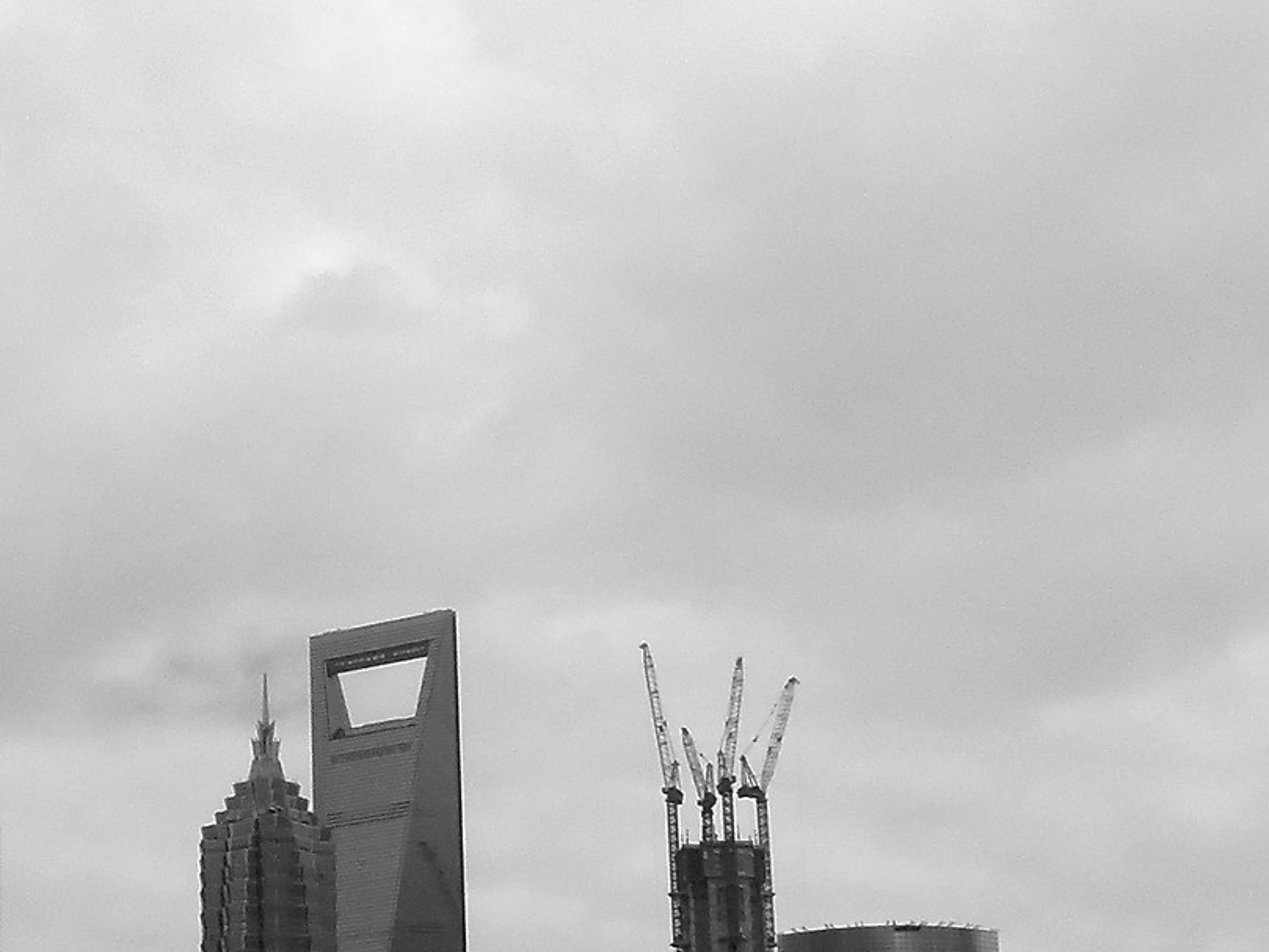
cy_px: 654
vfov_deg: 16.6
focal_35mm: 89
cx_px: -27
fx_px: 3263
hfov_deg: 21.2
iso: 64
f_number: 5.8
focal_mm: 5.5
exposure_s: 1/640
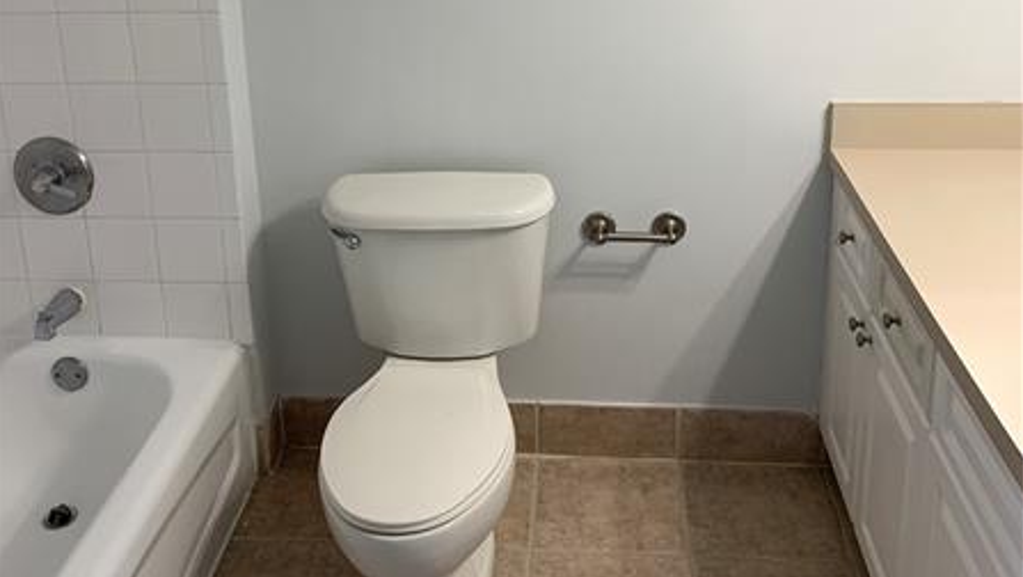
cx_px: 510
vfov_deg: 30.3
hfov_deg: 52.8
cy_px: 92
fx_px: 1031
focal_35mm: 38
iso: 80
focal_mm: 4.25
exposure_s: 1/60
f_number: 1.8
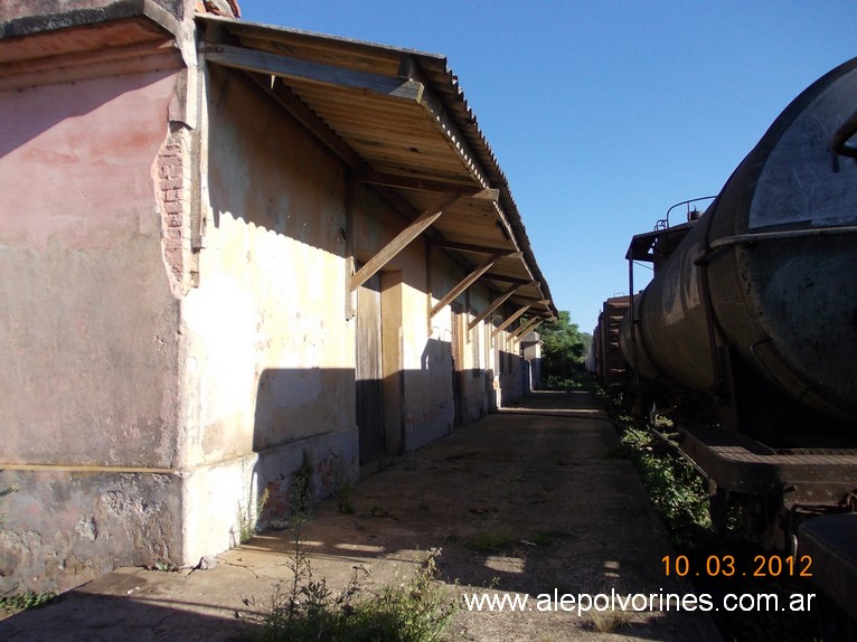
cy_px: 321
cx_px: 428
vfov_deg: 49.7
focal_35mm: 28
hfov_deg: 63.5
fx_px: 693
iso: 80
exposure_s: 1/250
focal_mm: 4
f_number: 5.4
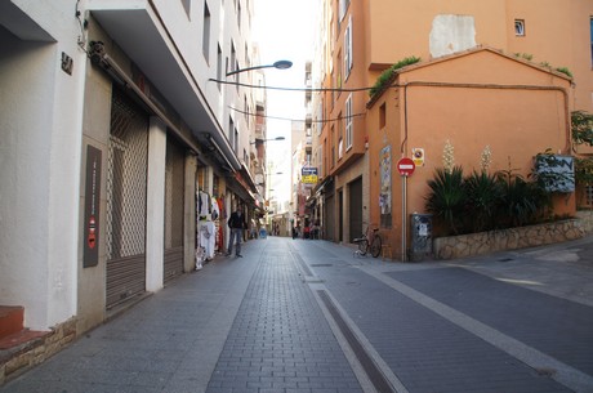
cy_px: 196
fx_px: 444
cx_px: 296
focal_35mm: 27
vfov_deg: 47.8
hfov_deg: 67.5
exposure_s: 1/80
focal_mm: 18
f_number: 5.6
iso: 100
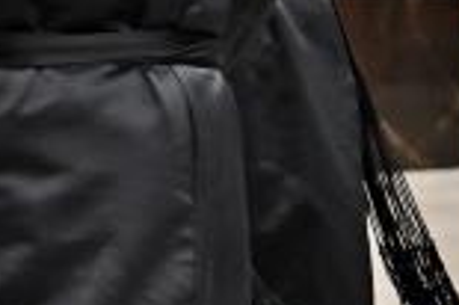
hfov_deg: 4.4
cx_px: -545
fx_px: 5884
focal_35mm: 462
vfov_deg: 3.0
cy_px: -16
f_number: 2.8
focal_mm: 70
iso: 500
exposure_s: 1/320
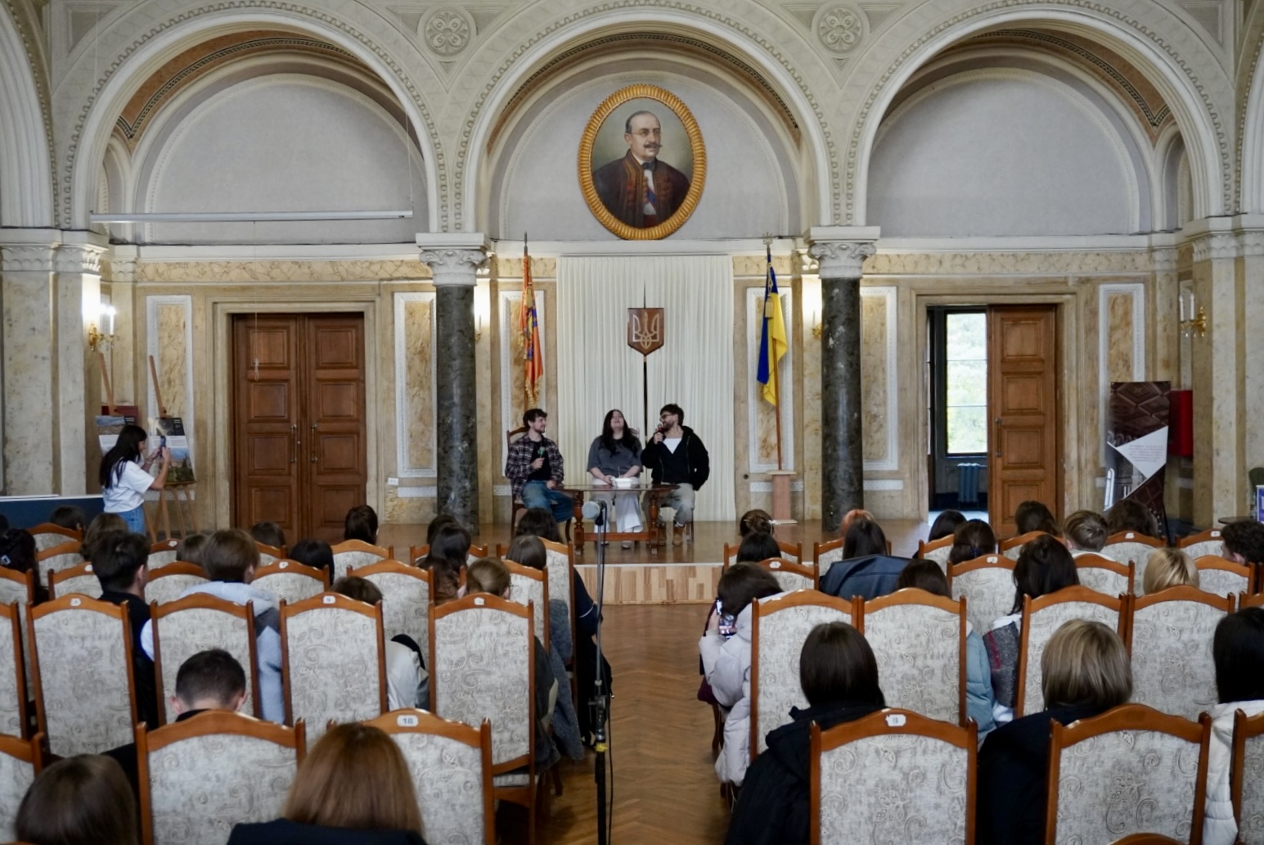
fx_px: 1317
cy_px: 422
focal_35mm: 38
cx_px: 632
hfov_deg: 51.3
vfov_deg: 35.5
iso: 2500
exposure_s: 1/160
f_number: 4.5
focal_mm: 25
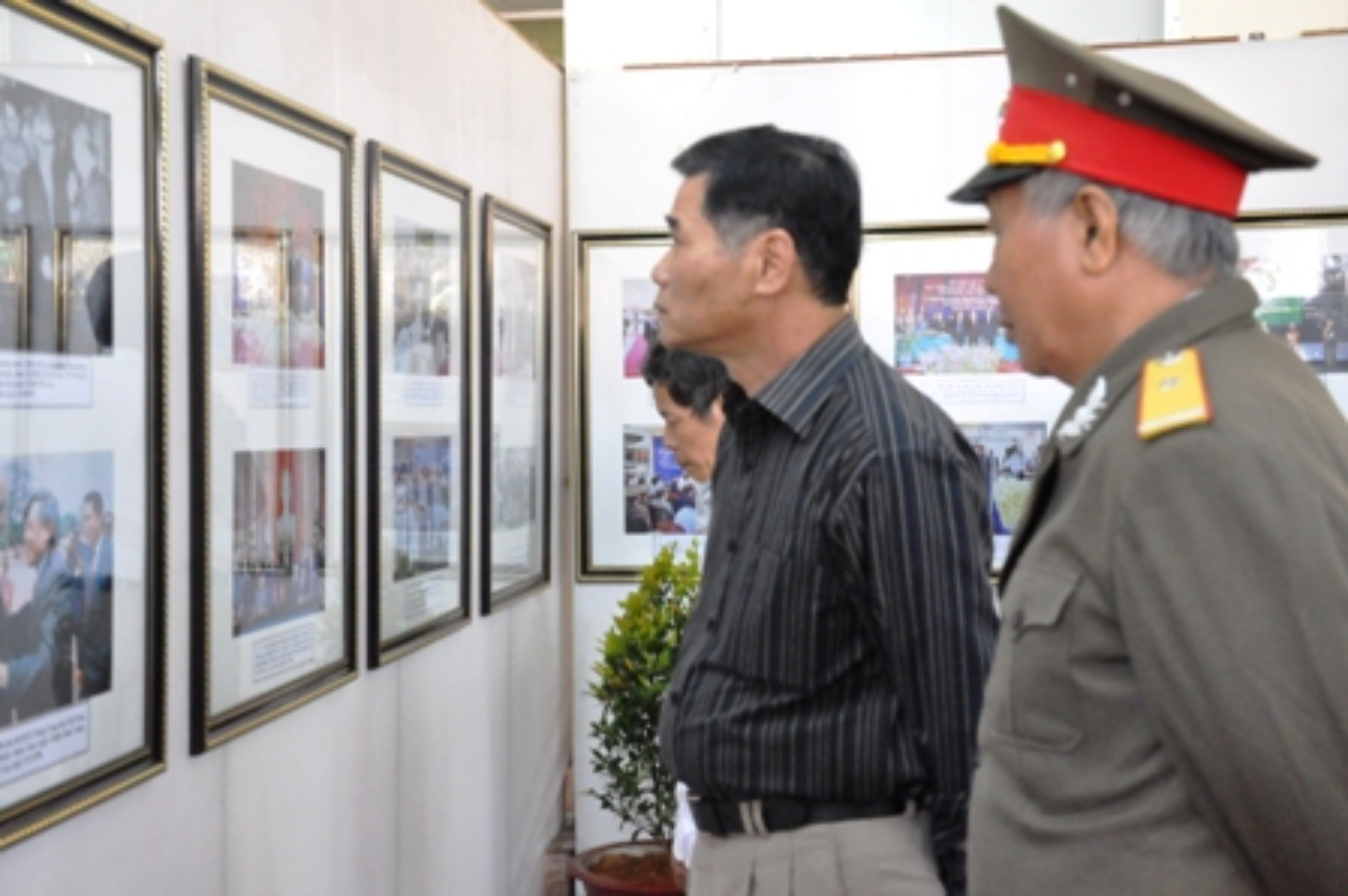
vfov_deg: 28.0
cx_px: 674
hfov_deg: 41.1
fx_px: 1796
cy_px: 448
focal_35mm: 48
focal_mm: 32
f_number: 8
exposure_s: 1/60
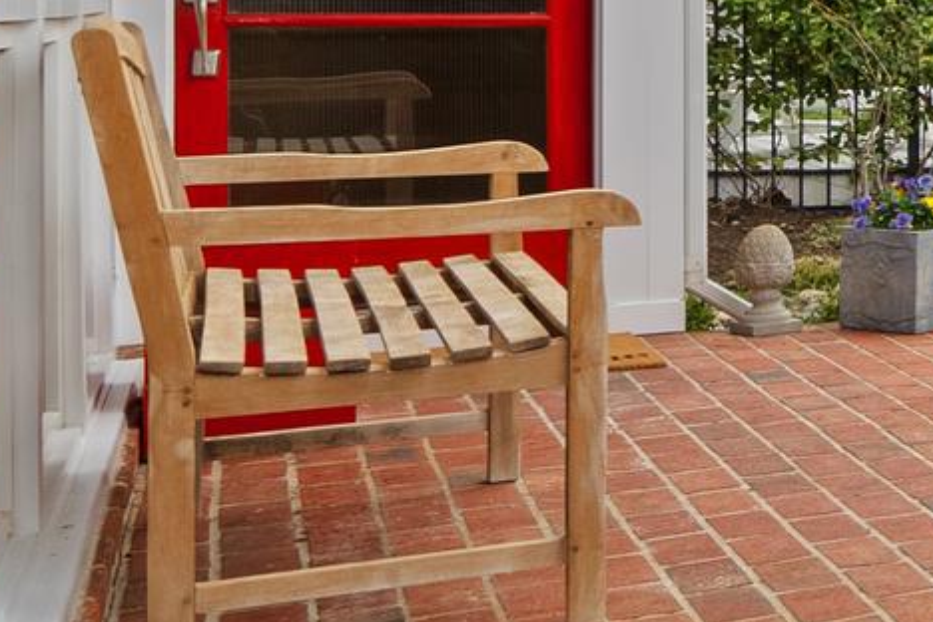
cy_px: -43
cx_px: 1918
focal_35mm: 70
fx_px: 1814
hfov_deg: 18.1
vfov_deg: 18.8
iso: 160
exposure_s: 1/50
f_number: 8
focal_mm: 16
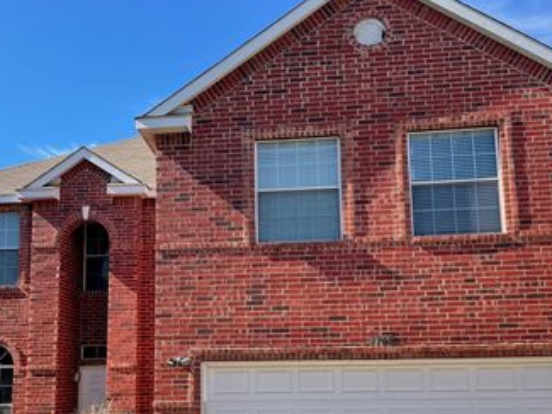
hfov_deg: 46.7
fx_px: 638
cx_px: 239
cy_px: 294
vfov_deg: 35.4
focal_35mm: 40
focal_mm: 4.2
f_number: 1.6
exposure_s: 1/1618
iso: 32
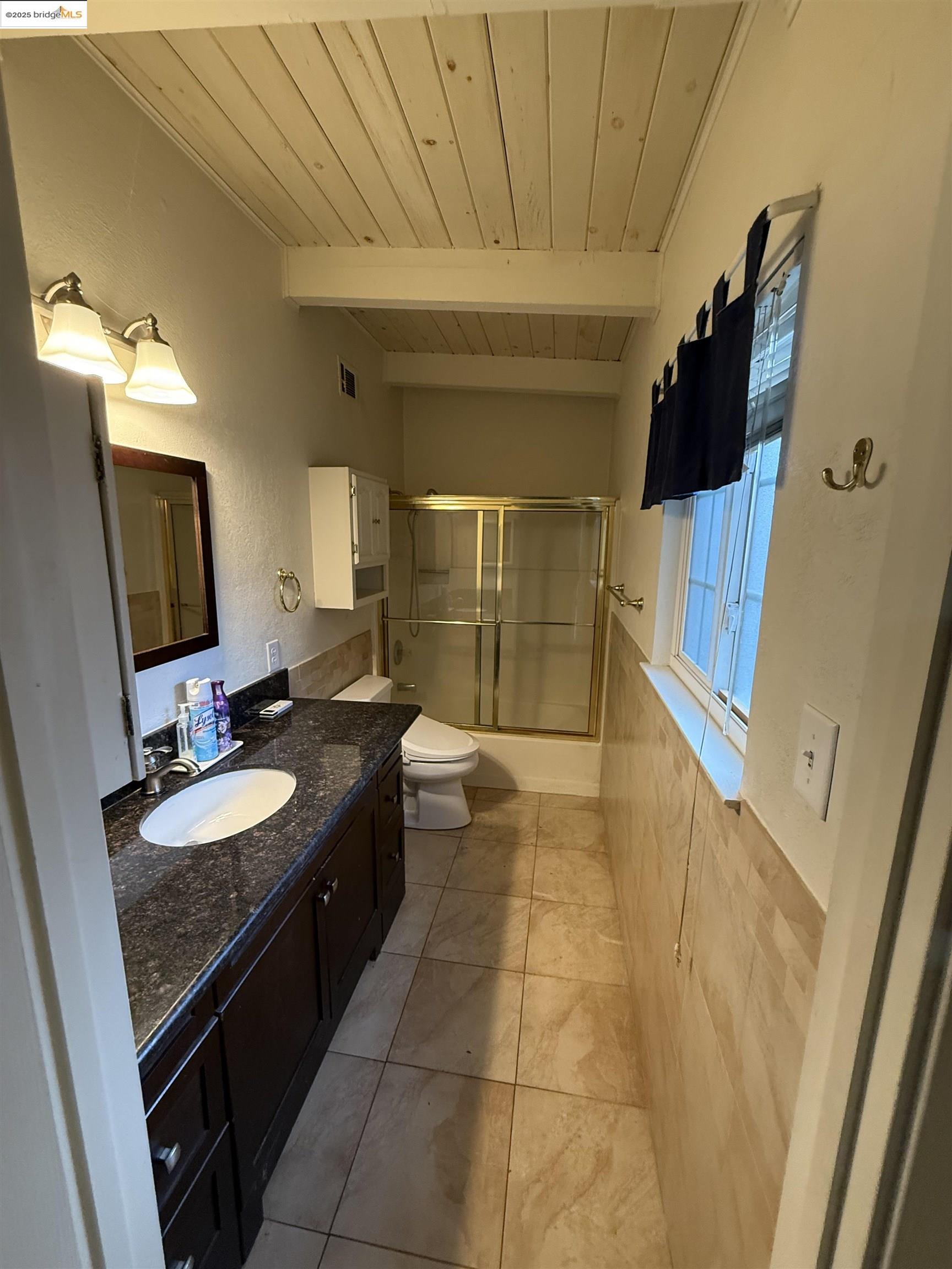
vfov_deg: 102.1
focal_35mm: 14
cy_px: 634
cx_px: 476
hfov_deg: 85.7
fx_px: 513
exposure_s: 1/60
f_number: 2.2
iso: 320
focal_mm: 2.22
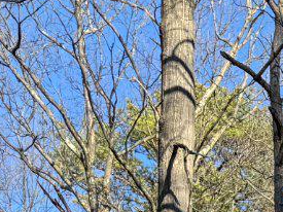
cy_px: 777
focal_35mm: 179
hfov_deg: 9.6
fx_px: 1463
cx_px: 710
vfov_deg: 6.9
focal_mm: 6.76
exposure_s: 1/1151
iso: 80
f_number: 1.78
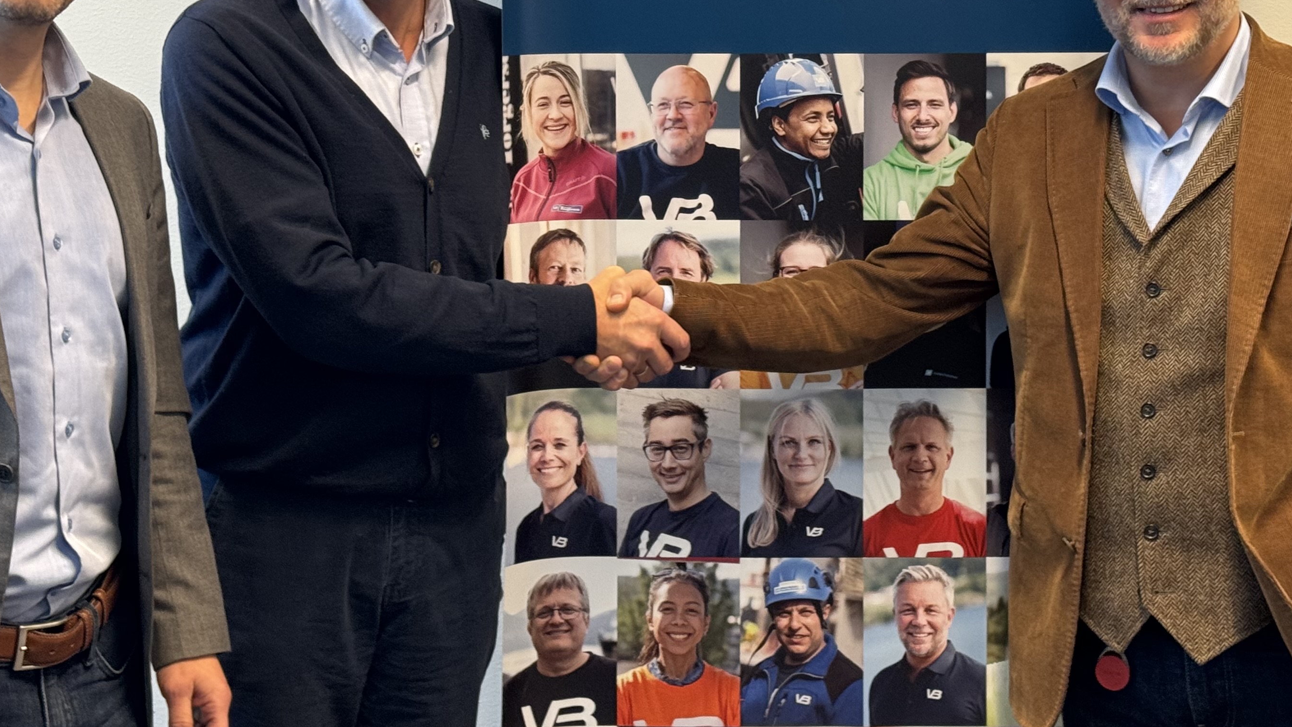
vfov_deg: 15.3
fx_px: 2672
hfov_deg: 27.2
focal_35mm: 78
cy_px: 23
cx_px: 724
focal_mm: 6.86
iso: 160
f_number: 1.78
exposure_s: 1/50
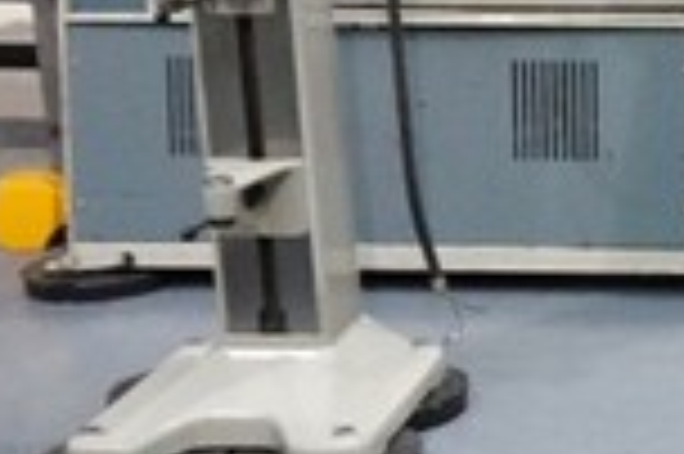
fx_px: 2164
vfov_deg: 12.0
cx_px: 1166
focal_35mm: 114
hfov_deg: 15.8
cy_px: 184
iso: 3200
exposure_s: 1/100
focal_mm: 16
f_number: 3.5
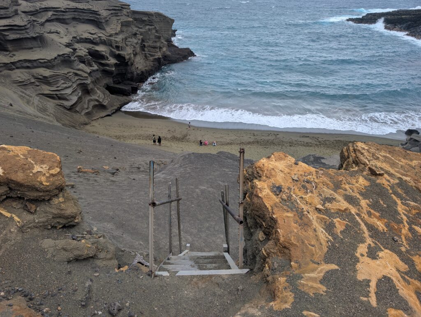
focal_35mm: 24
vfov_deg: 56.9
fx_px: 292
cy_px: 158
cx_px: 210
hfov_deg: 71.5
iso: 17
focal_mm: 6.9
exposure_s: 1/165
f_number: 1.68
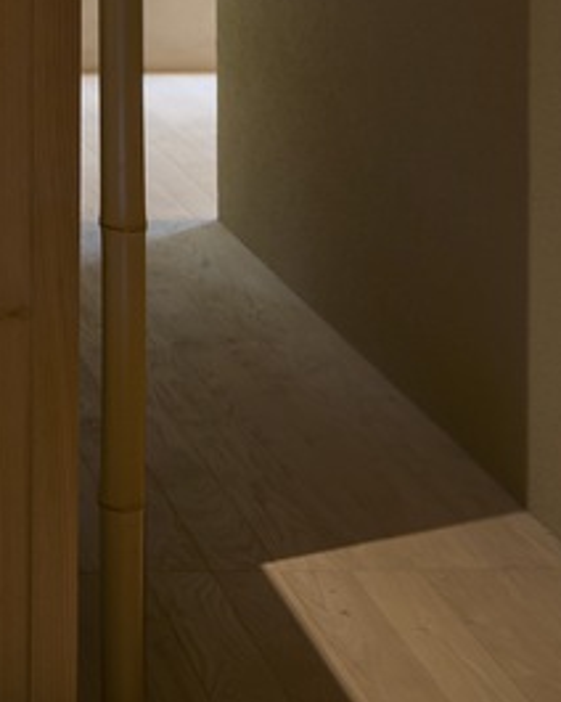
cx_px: -232
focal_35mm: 85
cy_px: -262
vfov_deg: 20.2
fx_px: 1764
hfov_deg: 16.7
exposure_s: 1/15
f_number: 9.5
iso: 400
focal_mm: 24
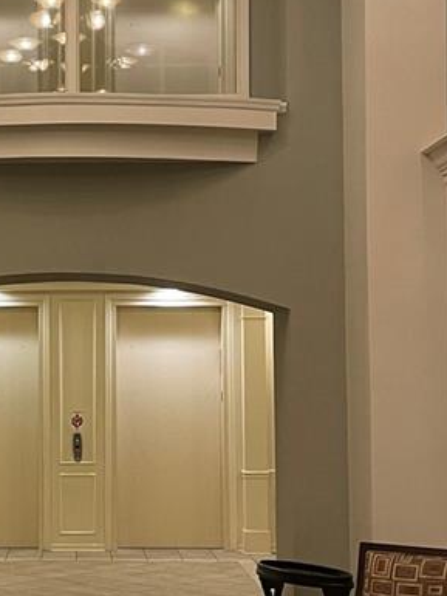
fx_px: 1394
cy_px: 291
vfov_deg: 24.1
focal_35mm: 81
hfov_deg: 18.0
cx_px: 59
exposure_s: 1/60
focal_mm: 4.2
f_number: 1.6
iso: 160
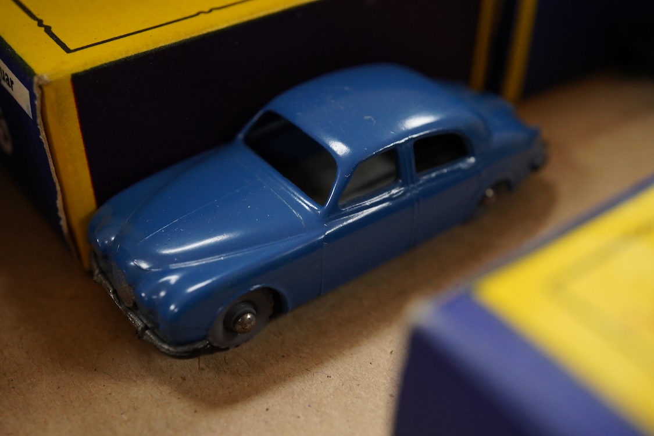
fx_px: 817
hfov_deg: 43.6
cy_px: 218
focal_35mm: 45
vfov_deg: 29.9
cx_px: 327
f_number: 9
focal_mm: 30
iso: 2500
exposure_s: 1/160
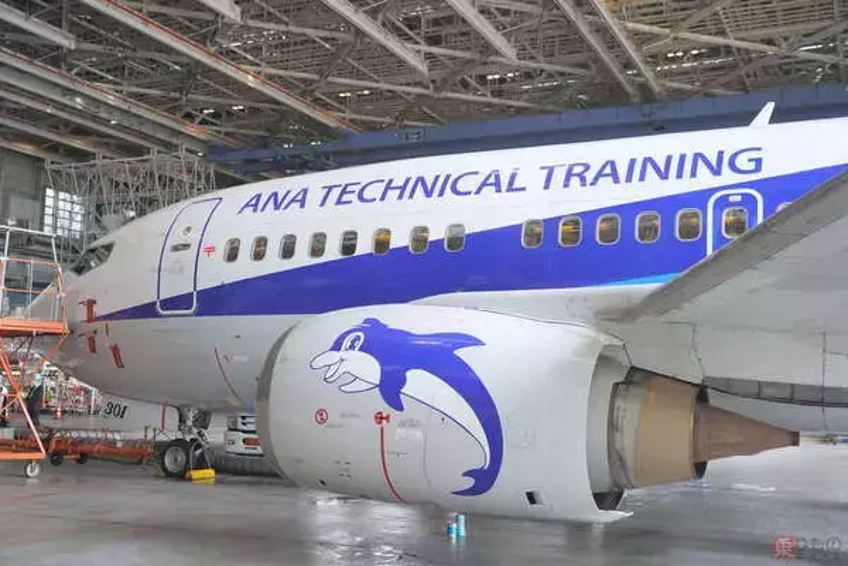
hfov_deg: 48.5
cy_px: 283
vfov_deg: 33.4
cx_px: 424
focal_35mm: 40
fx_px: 942
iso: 160
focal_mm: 40
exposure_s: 1/100
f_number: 4.5
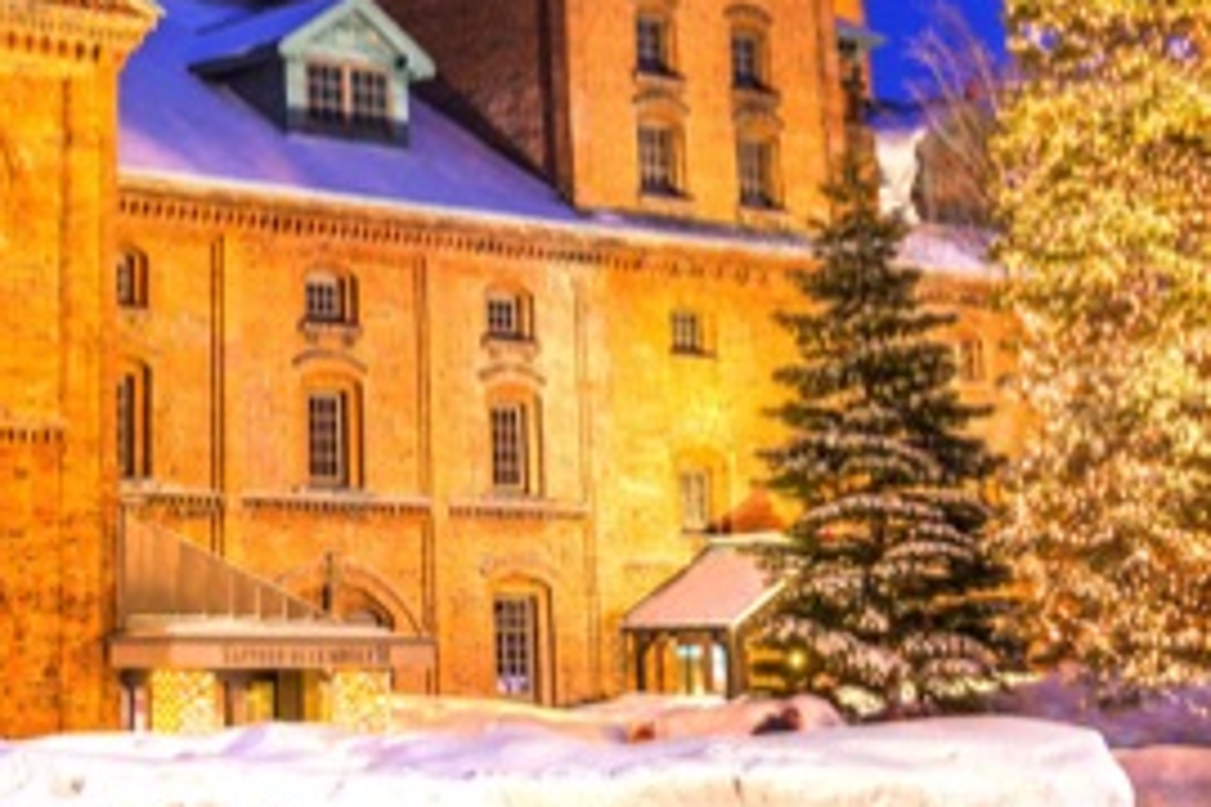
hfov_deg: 23.8
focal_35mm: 83
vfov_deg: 15.9
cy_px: -132
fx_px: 2792
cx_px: 117
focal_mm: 28
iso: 64
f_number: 11
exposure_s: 15
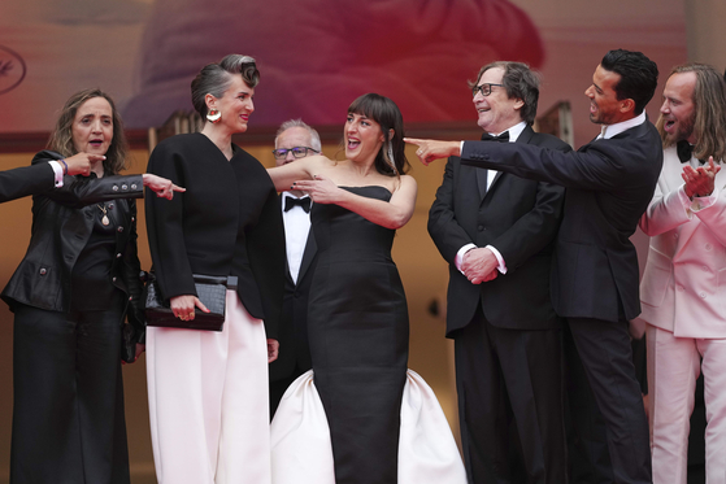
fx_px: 6051
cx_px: 363
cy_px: 242
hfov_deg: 6.9
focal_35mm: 300
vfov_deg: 4.6
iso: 1250
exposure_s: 1/1600
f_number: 2.8
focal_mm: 300
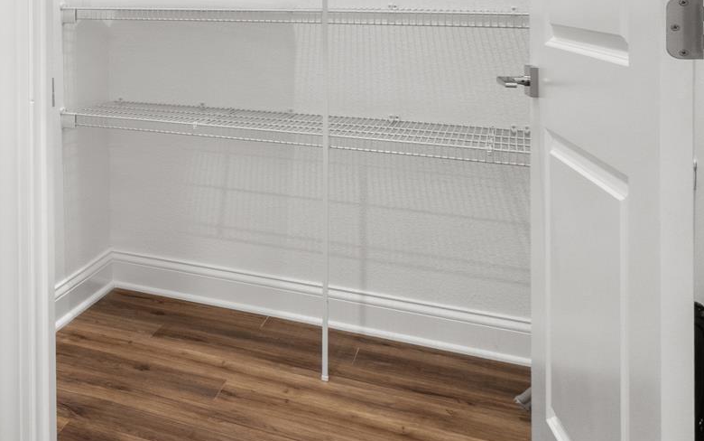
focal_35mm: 49
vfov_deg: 24.9
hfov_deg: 29.3
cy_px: -15
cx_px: -296
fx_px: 940
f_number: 9
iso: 200
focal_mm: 10
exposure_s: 3.2
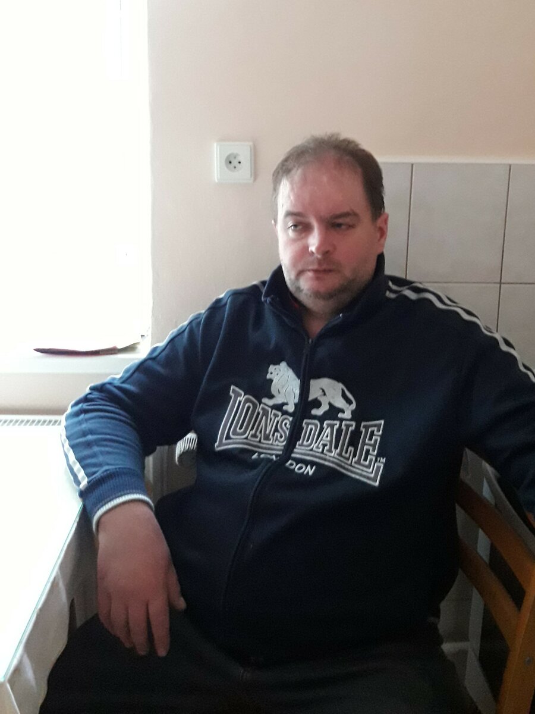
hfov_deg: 49.7
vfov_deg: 63.4
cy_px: 357
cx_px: 268
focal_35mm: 28
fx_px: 577
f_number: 1.9
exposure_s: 1/17
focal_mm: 3.7
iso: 500
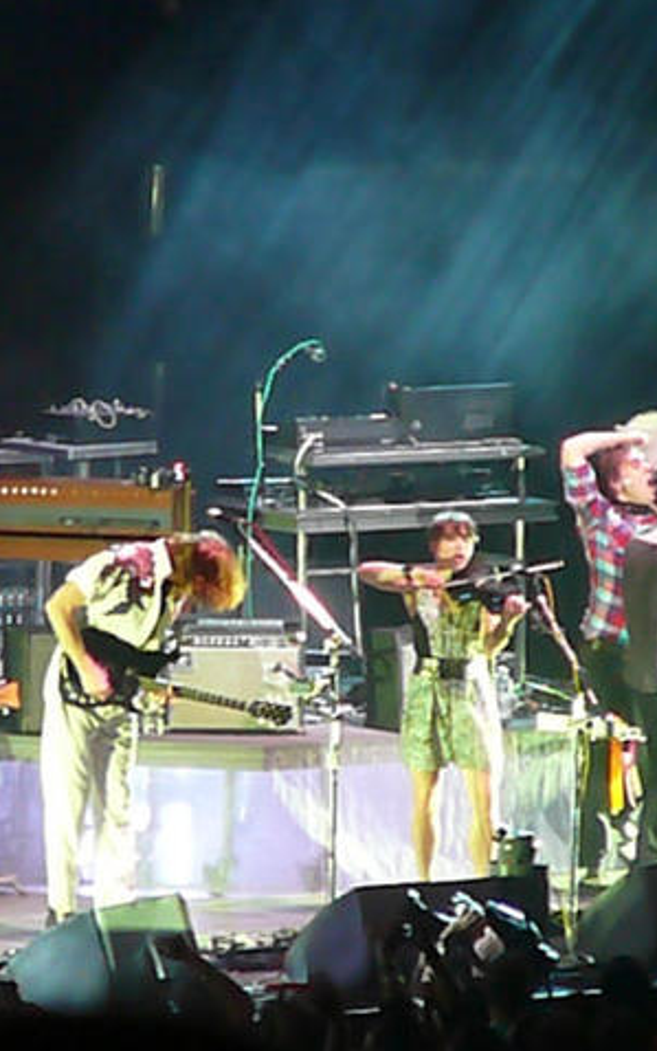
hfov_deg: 2.6
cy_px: 526
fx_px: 14230
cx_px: 191
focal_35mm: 497
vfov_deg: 4.2
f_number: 4.2
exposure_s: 1/80
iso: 800
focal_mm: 52
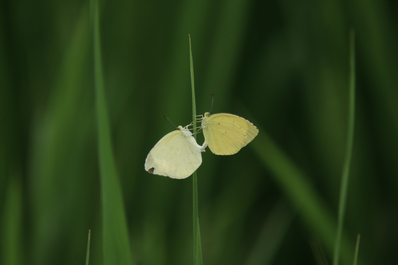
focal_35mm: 750
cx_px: 199
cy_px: 132
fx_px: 8289
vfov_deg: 1.8
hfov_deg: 2.8
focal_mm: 500
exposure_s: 1/400
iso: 320
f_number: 6.3
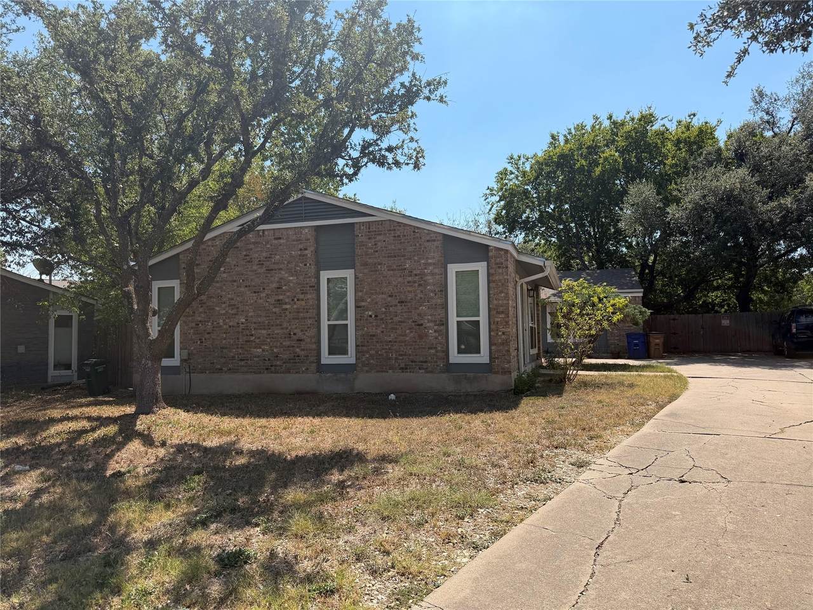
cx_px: 406
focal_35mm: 24
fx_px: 564
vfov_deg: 56.8
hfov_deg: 71.6
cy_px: 305
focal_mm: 6.76
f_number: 1.78
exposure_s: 1/4167
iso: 80
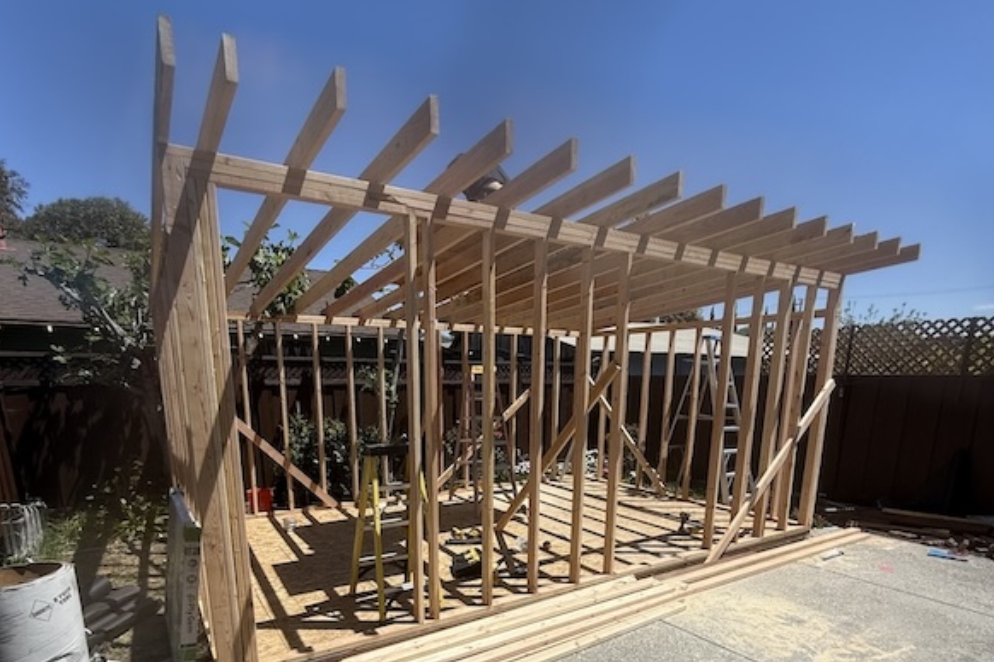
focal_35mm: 20
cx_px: 483
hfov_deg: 84.0
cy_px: 500
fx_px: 552
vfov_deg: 58.6
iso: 50
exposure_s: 1/3125
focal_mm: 2.22
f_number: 2.2
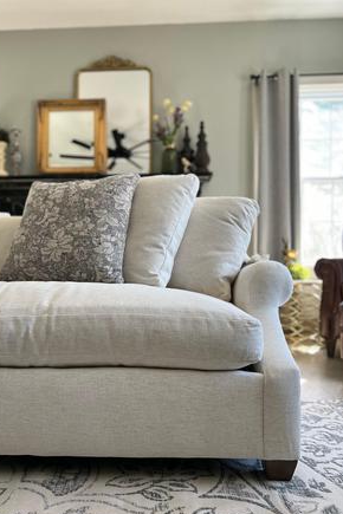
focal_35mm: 28
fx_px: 400
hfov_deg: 46.2
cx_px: 144
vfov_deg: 65.5
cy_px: 265
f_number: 1.5
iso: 80
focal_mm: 5.7
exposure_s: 1/121
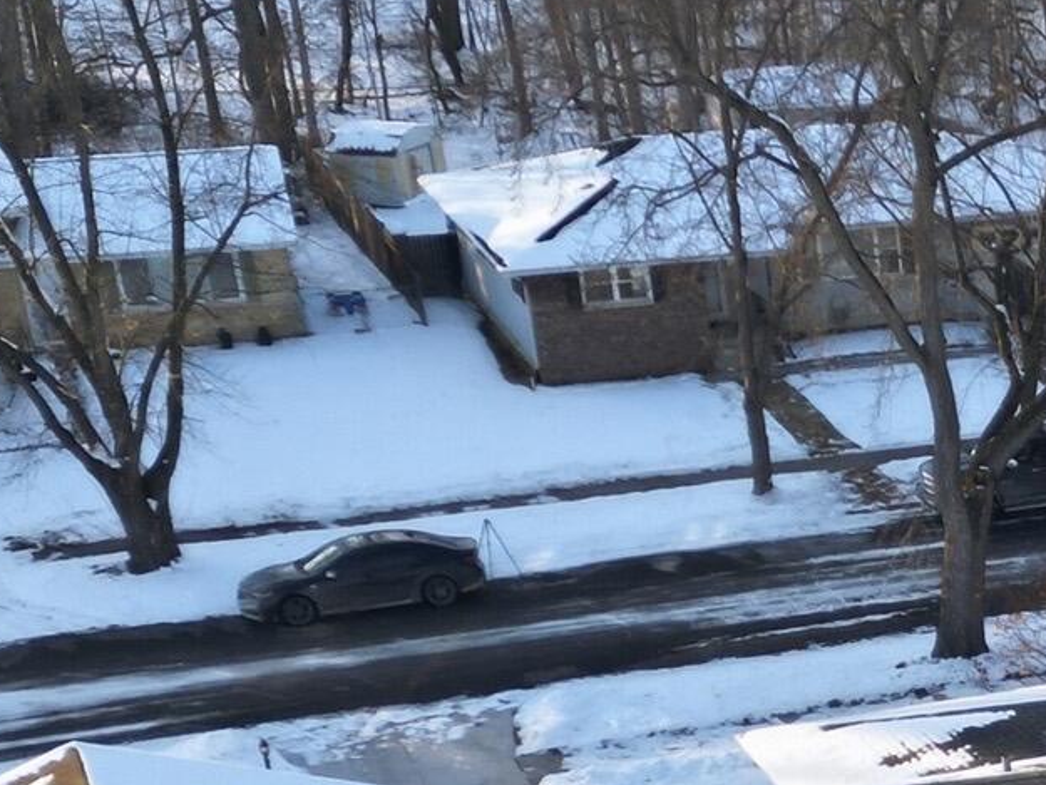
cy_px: 1015
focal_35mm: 96
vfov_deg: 14.7
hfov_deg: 18.3
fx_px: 2901
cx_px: 1531
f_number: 1.7
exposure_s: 1/500
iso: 130
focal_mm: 6.7
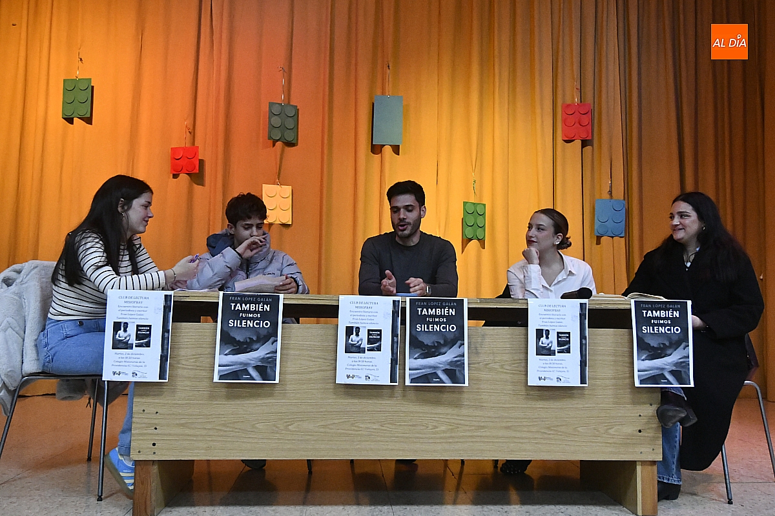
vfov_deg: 43.6
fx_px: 646
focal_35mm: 30
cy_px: 258
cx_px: 388
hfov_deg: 62.0
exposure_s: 1/80
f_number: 5
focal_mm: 20
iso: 6400
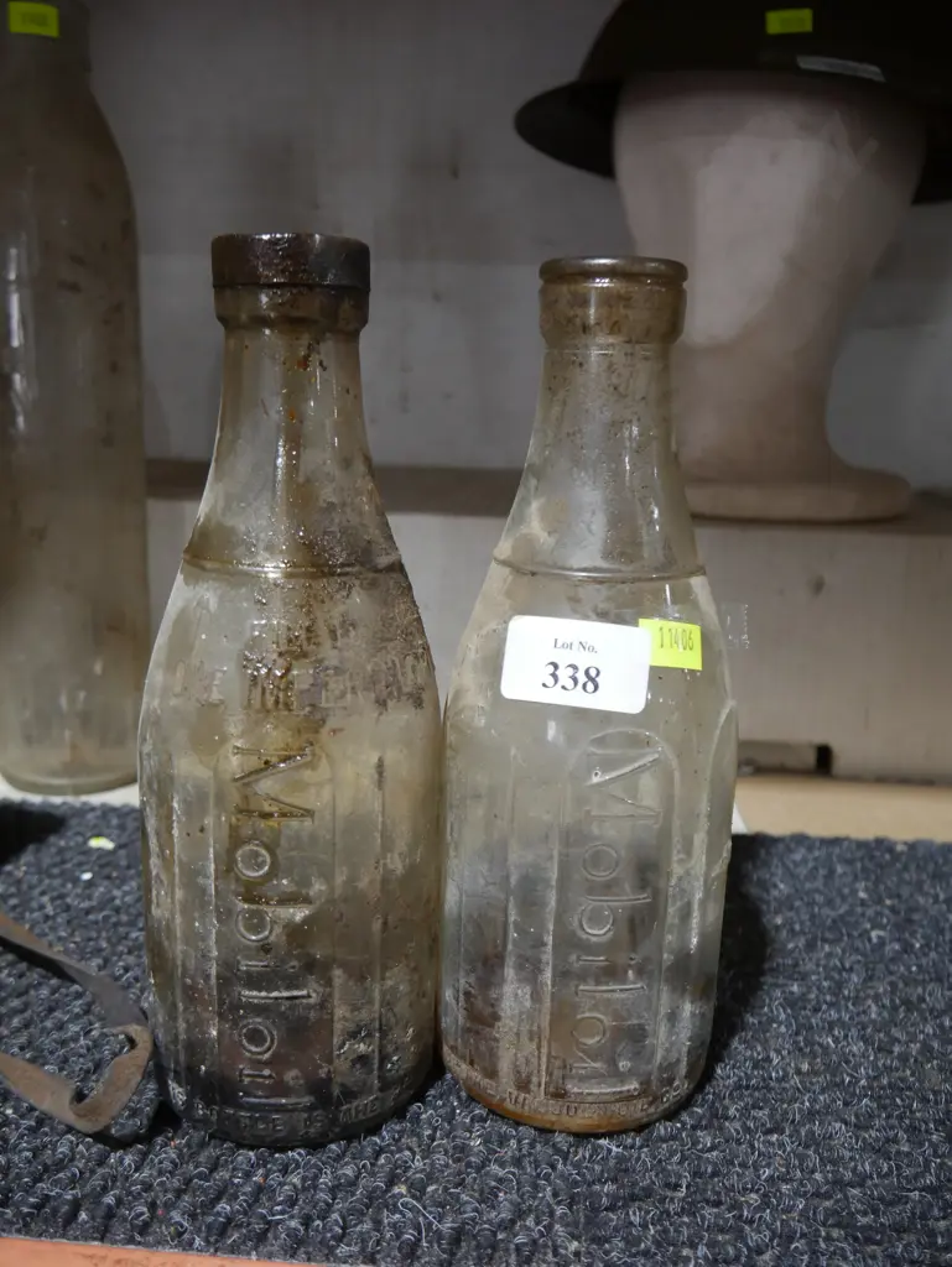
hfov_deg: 49.8
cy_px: 634
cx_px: 476
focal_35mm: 28
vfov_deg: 63.4
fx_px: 1026
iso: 640
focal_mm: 14
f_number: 3.5
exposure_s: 1/60
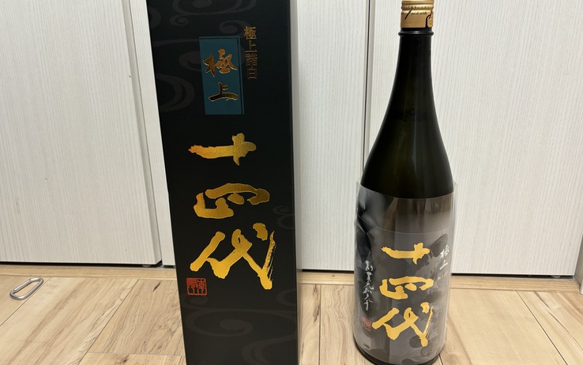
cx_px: 290
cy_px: 162
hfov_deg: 66.4
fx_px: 445
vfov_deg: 44.5
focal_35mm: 28
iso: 200
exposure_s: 1/60
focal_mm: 5.96
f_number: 1.6
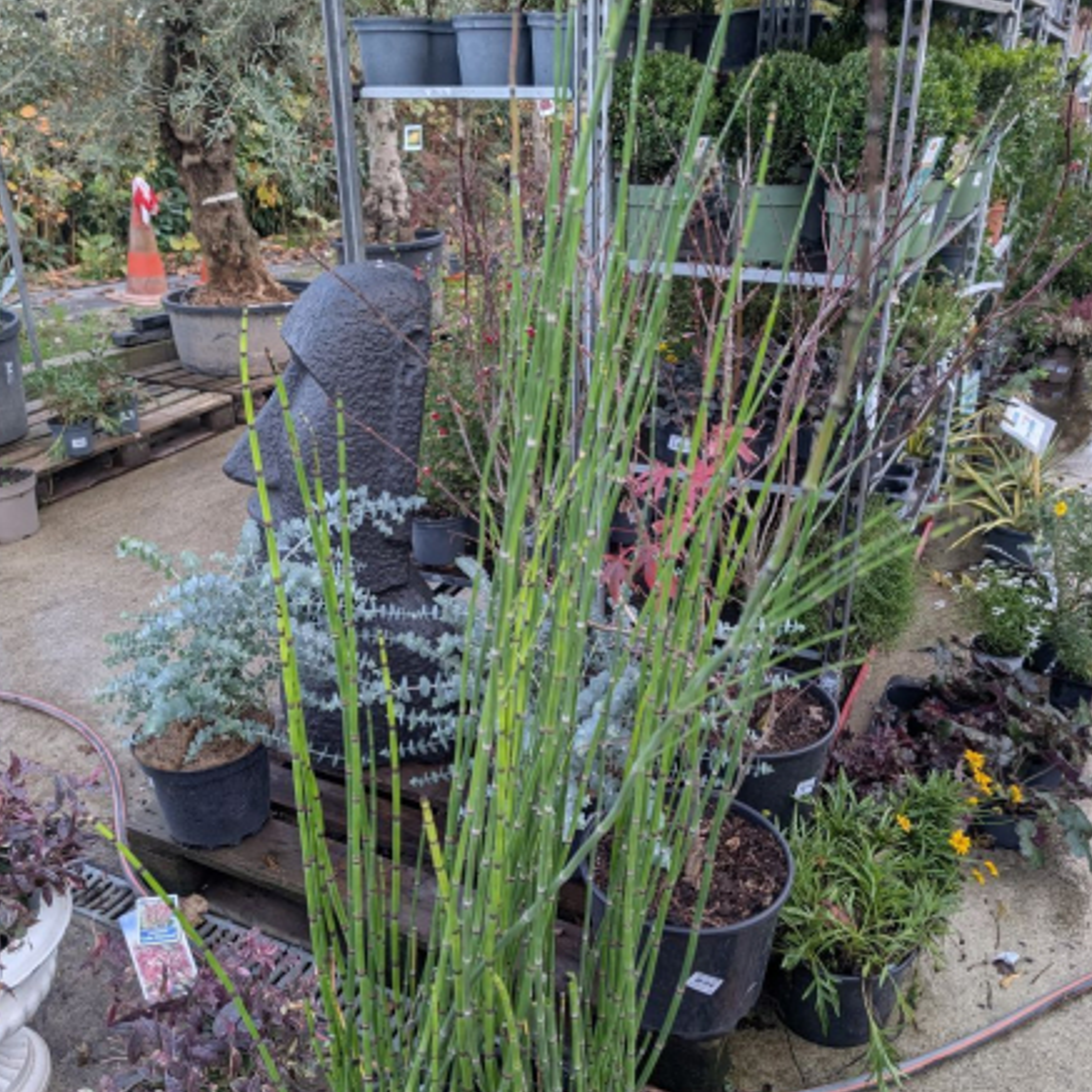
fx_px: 1035
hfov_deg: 55.6
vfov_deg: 55.5
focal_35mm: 29
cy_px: 601
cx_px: 545
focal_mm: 6.9
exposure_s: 1/203
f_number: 1.68
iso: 36
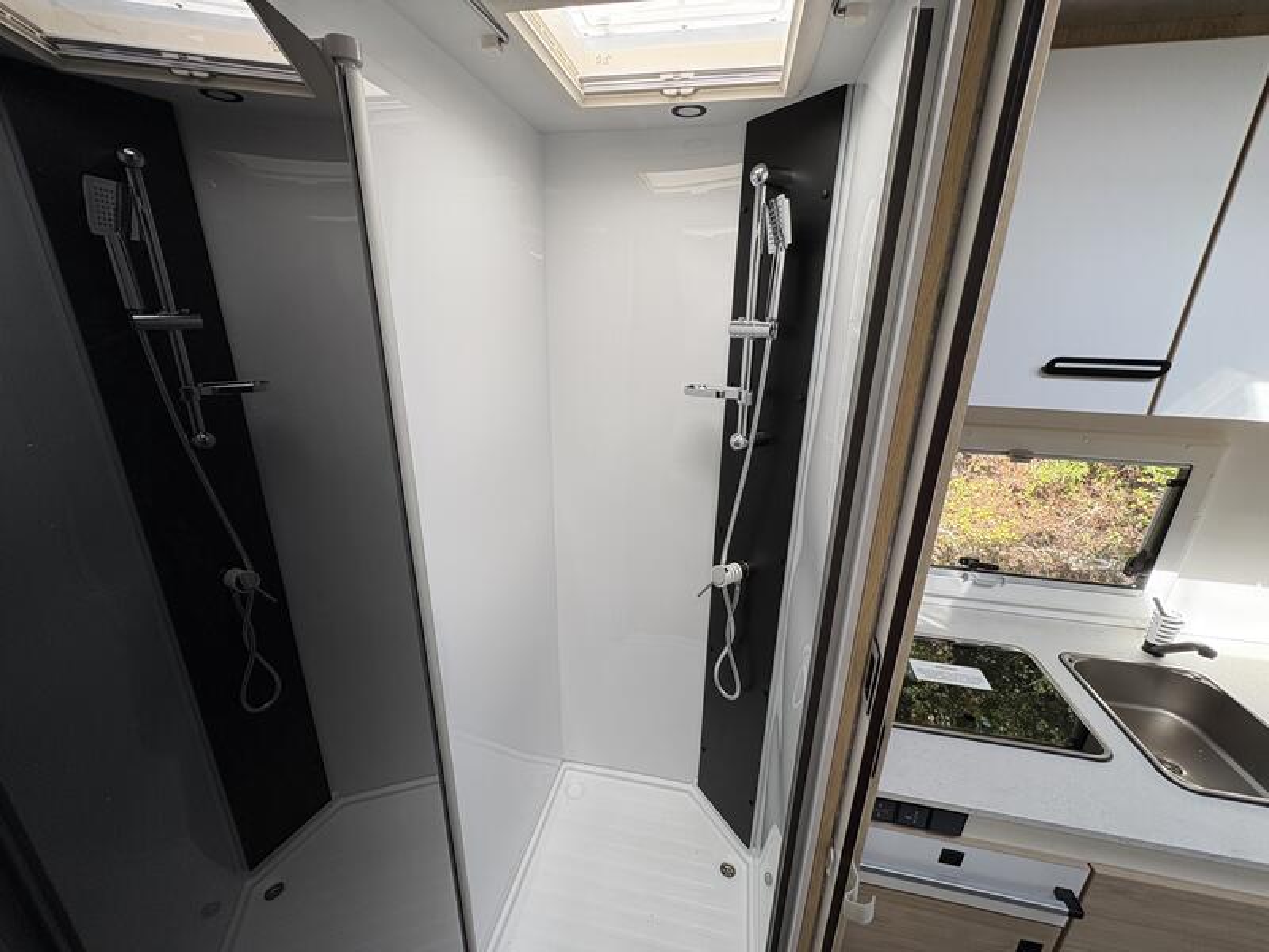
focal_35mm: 14
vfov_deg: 85.7
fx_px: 513
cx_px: 634
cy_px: 476
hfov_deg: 102.1
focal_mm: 2.22
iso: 40
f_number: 2.2
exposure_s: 1/99
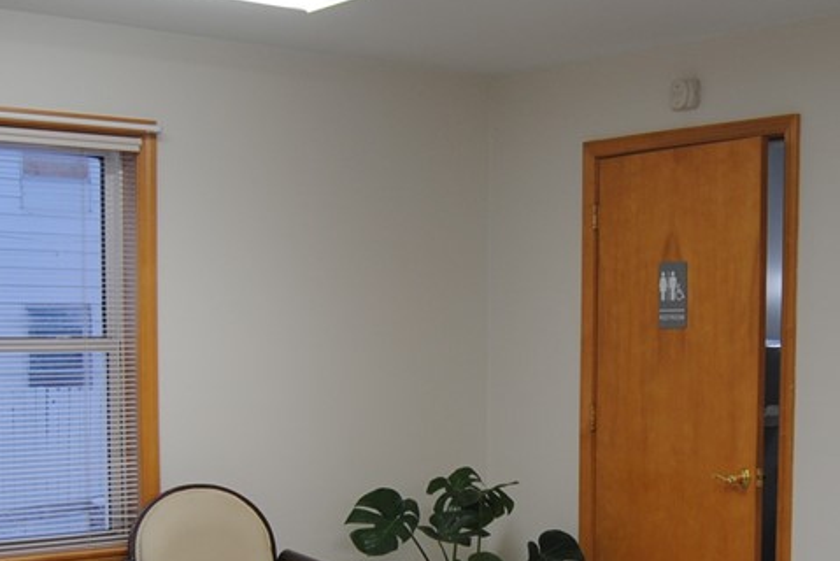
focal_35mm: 61
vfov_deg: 22.0
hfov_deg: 32.3
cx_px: 613
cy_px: 454
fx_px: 1424
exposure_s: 1/60
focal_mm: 18
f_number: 4
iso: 200
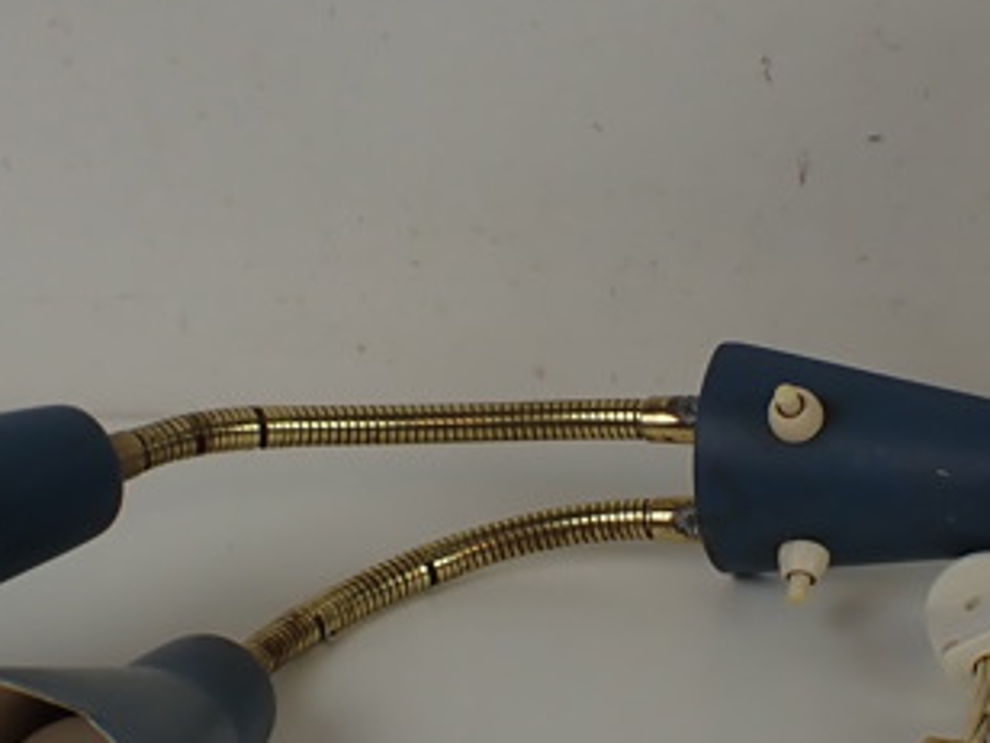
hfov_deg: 25.0
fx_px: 2231
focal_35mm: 78
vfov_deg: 18.9
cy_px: 479
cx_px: 598
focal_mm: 5.4
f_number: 2.3
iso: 100
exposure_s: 1/125
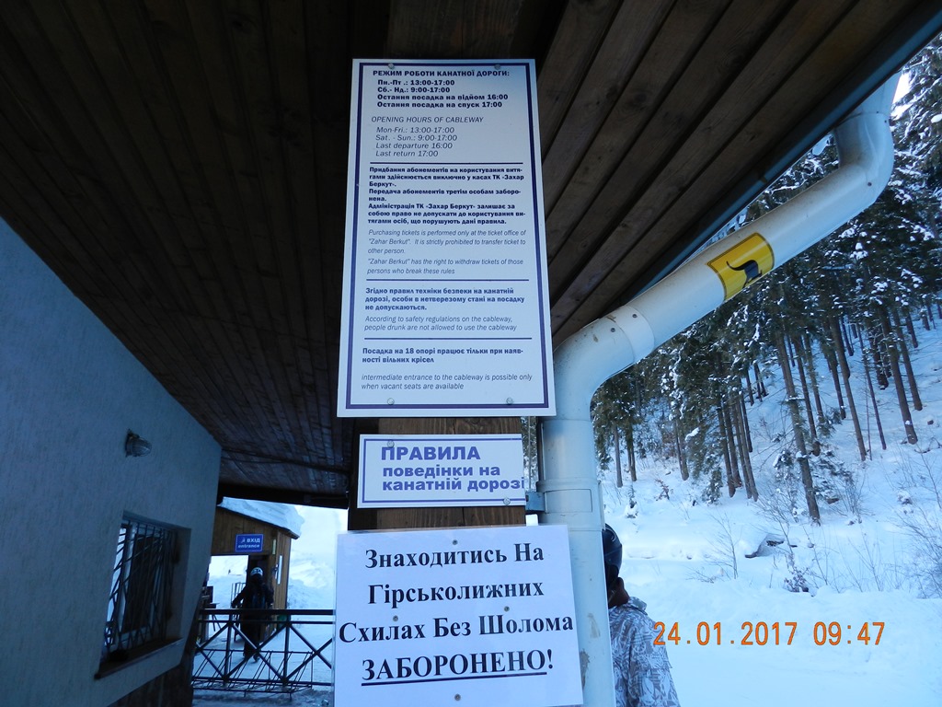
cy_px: 354
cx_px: 471
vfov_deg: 58.9
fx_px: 626
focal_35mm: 23
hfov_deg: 73.9
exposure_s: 1/250
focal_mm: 4
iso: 160
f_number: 3.4
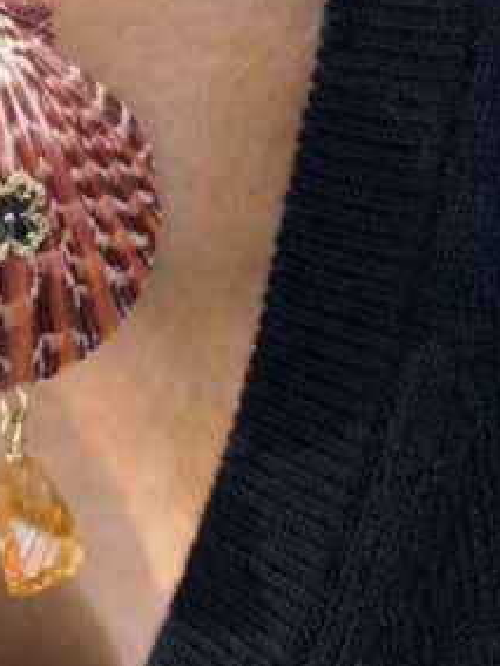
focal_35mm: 61
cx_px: 9
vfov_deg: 30.0
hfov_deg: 23.1
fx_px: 1175
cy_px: 39
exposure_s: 1/50
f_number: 1.6
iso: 200
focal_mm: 5.96
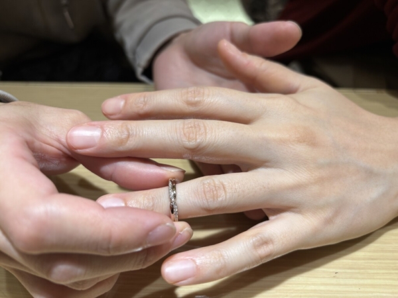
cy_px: 149
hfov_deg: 67.3
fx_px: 299
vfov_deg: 53.1
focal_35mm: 26
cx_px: 199
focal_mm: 5.96
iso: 32
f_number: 1.6
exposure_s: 1/137
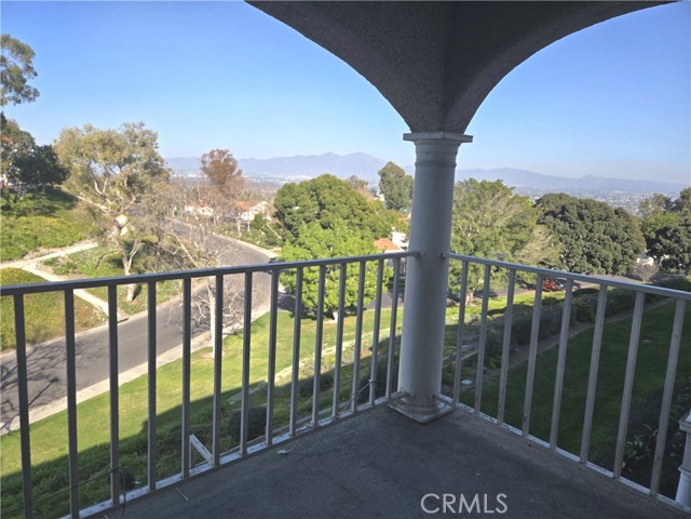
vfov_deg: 58.9
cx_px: 346
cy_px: 260
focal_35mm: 23
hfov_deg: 73.9
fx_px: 459
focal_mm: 5.4
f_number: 1.8
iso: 64
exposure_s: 1/2921
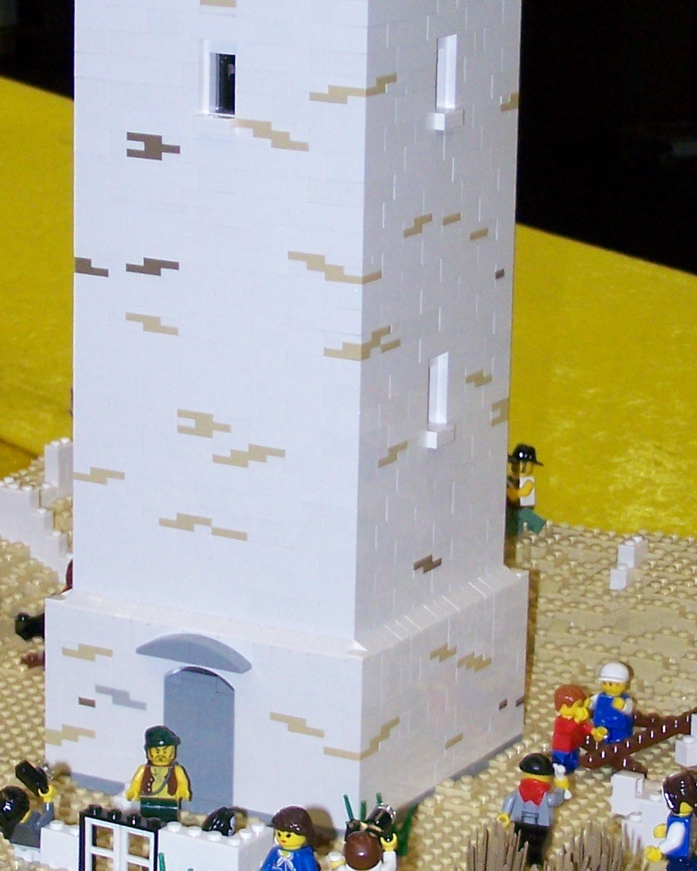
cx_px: 328
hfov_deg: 10.9
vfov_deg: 13.6
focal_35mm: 142
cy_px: 328
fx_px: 3662
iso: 160
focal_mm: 9.8
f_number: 3.1
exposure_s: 1/60
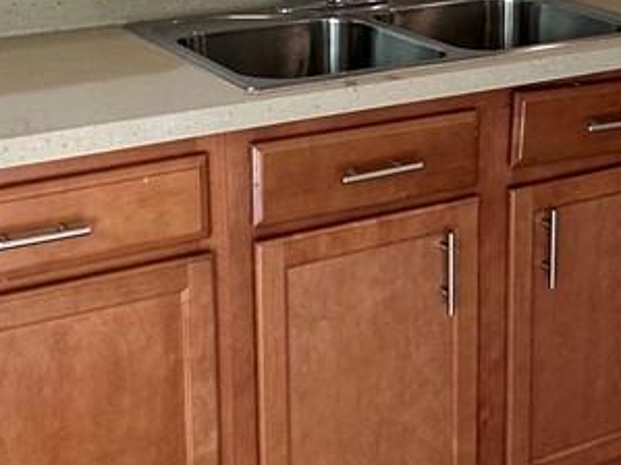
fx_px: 1345
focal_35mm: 75
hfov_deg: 25.8
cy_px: -10
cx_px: 442
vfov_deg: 19.0
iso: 80
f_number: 2.2
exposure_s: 1/120
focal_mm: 2.22
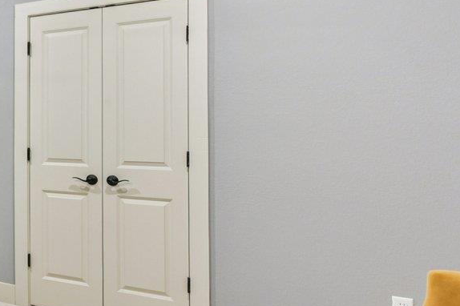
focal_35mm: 50
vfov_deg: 26.9
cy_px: 132
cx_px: -253
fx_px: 638
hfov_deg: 26.5
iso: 400
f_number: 8
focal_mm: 14
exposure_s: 1/4
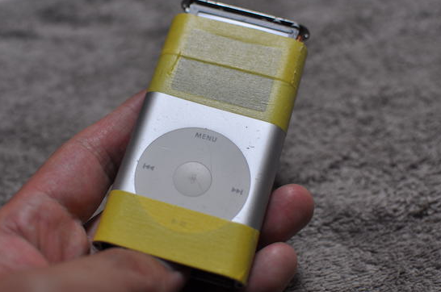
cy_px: 123
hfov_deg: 32.6
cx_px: 191
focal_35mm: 62
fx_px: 753
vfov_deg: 22.0
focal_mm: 35
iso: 200
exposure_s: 1/50
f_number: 3.5
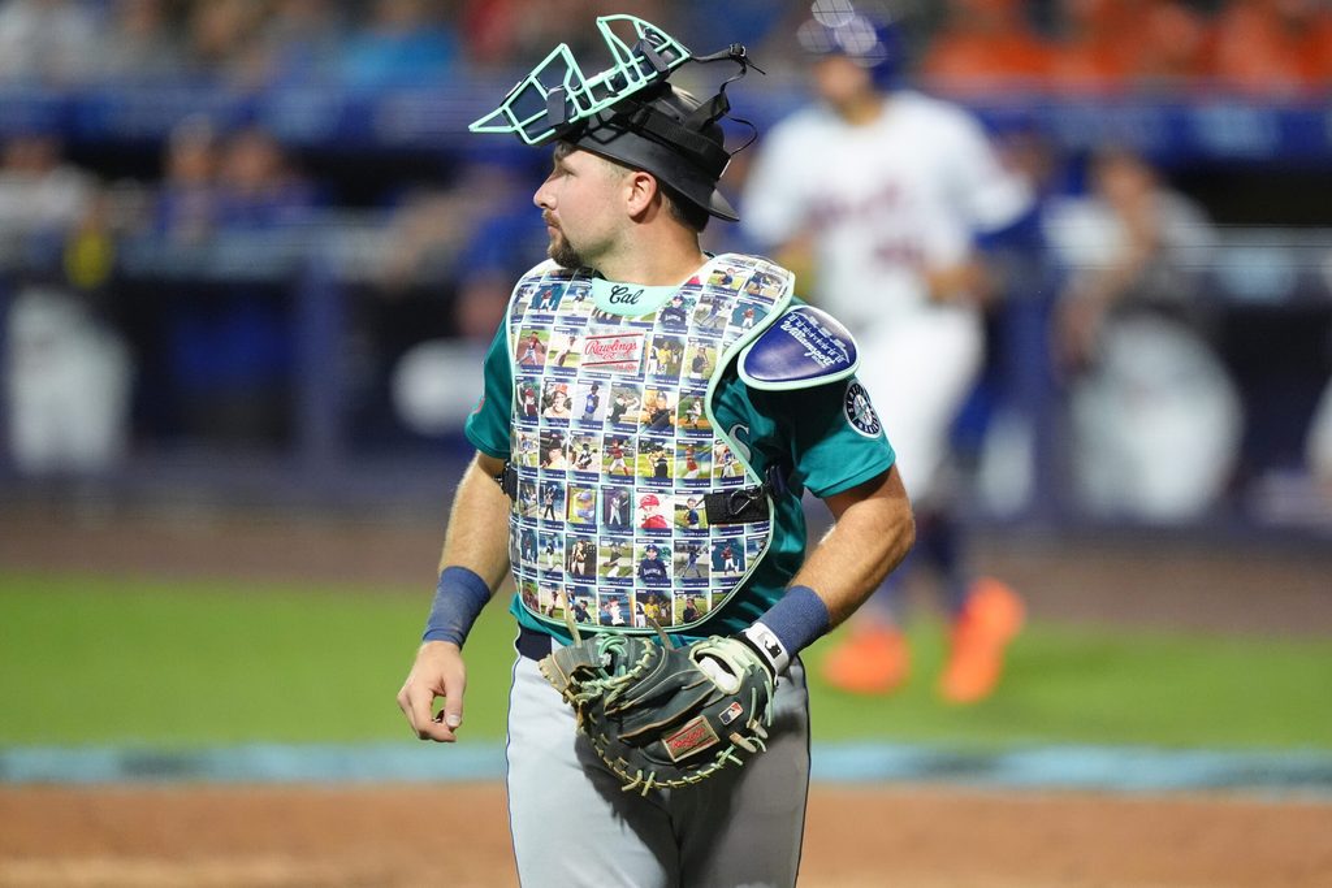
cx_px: 666
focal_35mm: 400
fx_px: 14801
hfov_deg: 5.2
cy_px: 444
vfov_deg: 3.4
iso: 6400
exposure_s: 1/2000
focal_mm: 400
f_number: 2.8
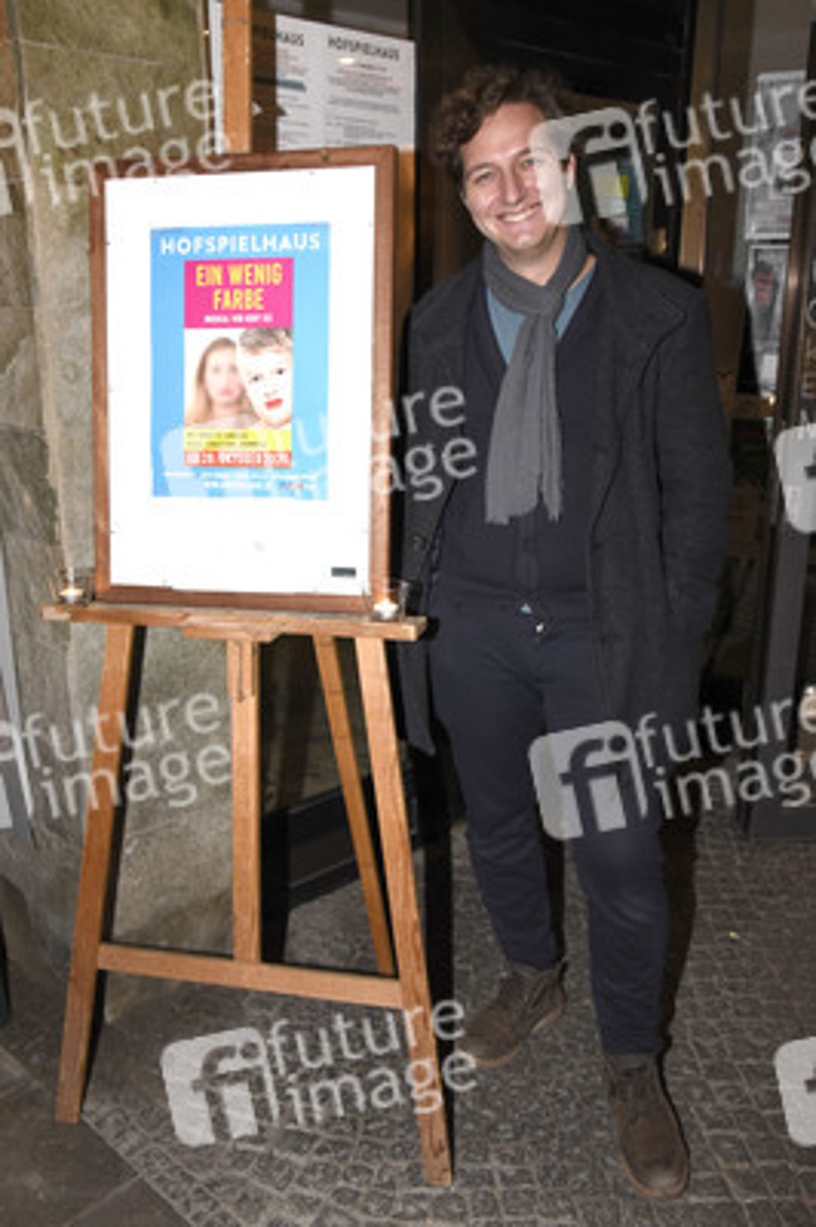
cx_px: 408
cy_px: 614
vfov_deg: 60.3
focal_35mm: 31
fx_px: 1056
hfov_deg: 42.3
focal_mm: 31
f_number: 6.3
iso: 3200
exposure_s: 1/60
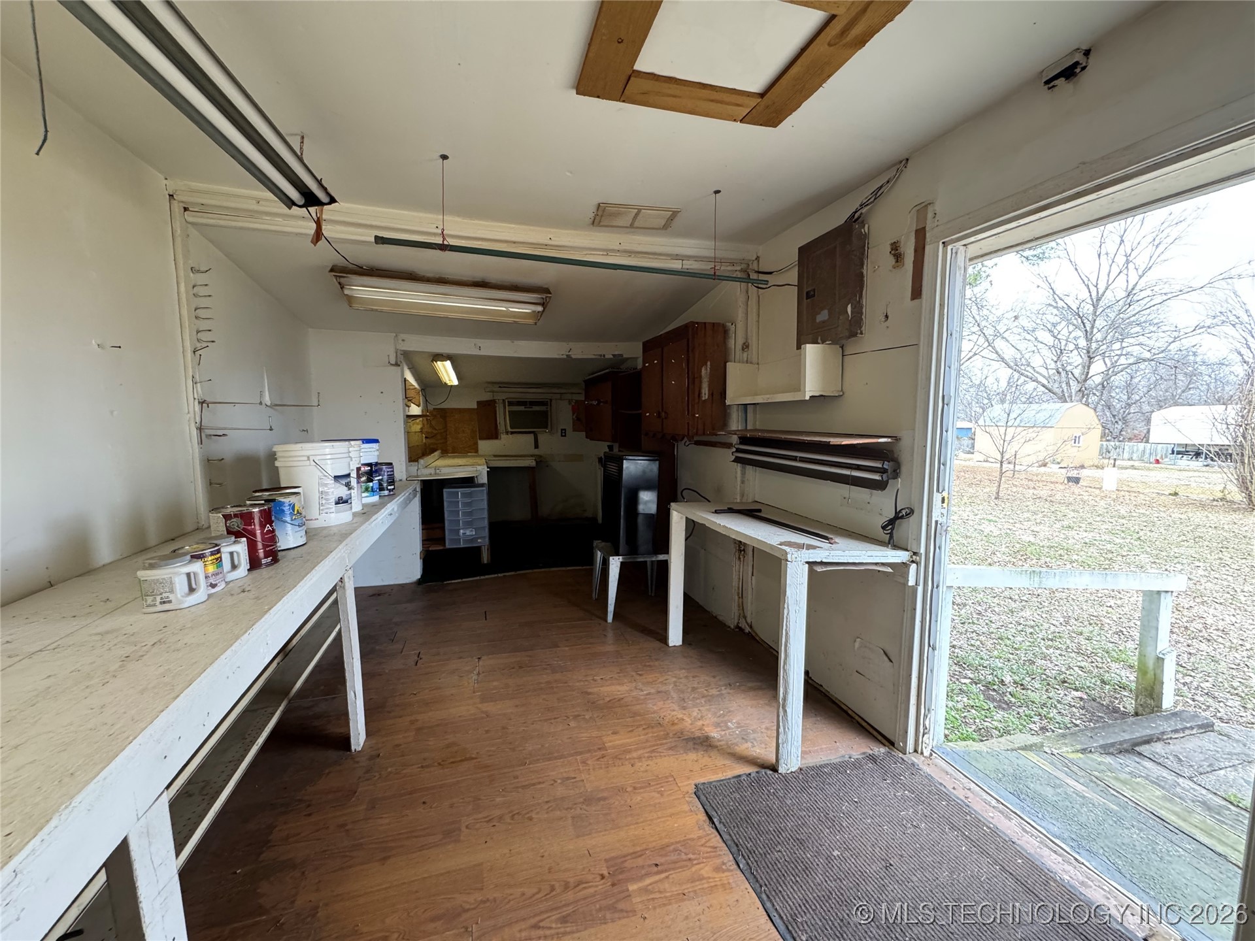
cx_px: 628
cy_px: 470
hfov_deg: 102.1
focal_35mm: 14
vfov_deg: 85.7
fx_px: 508
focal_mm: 2.22
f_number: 2.2
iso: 320
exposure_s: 1/86
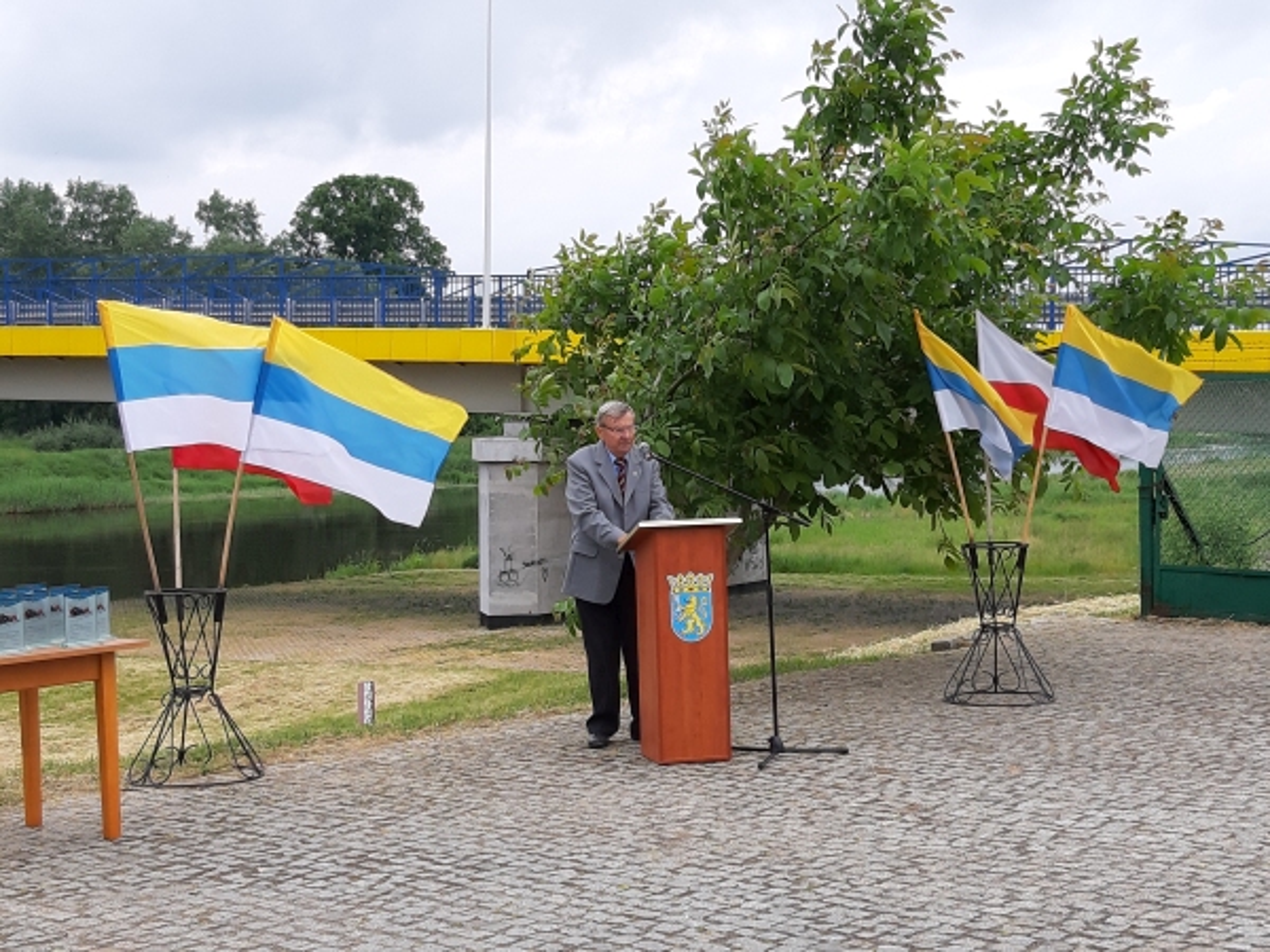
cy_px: 476
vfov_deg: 51.4
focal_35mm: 27
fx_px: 991
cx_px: 635
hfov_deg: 65.3
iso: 40
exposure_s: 1/414
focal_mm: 3.93
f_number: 1.7
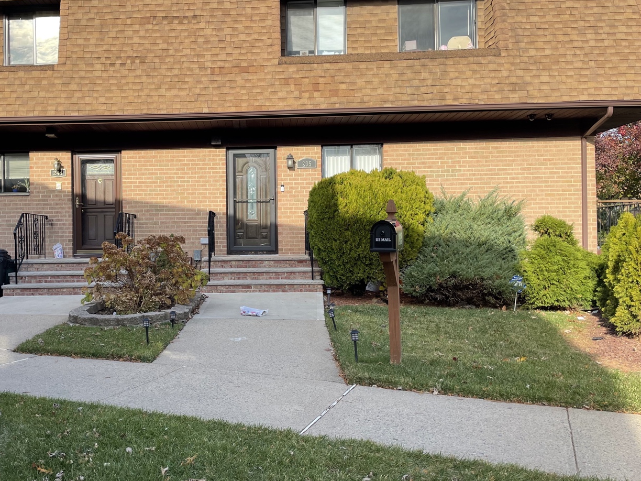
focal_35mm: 34
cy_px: 245
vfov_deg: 41.8
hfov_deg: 53.2
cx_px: 228
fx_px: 630
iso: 32
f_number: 1.6
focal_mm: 4.2
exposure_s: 1/1221
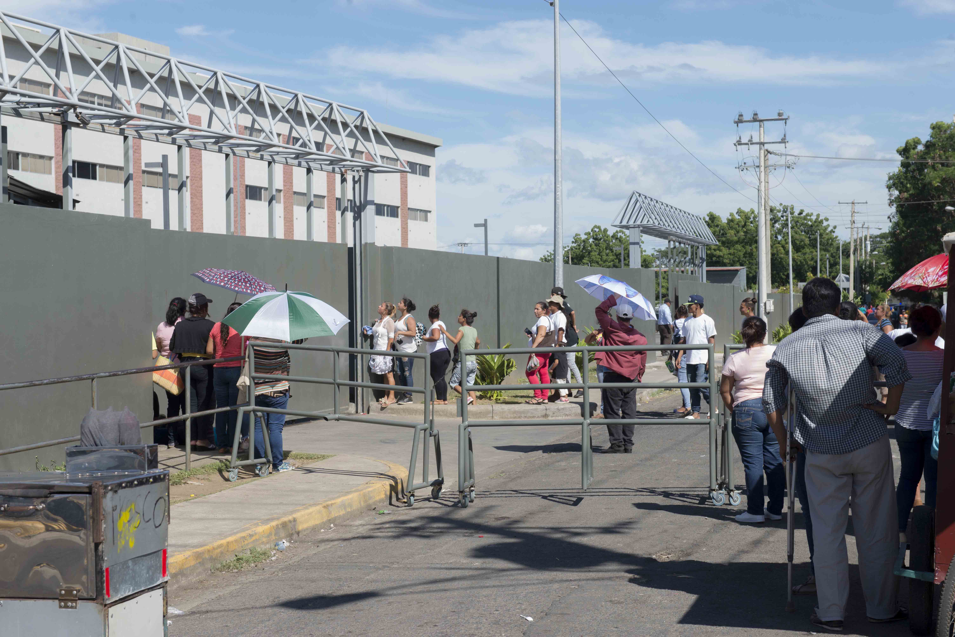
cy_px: 318
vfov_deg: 22.6
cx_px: 478
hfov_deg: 33.4
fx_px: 1592
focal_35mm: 60
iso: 500
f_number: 9
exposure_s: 1/640
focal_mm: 60
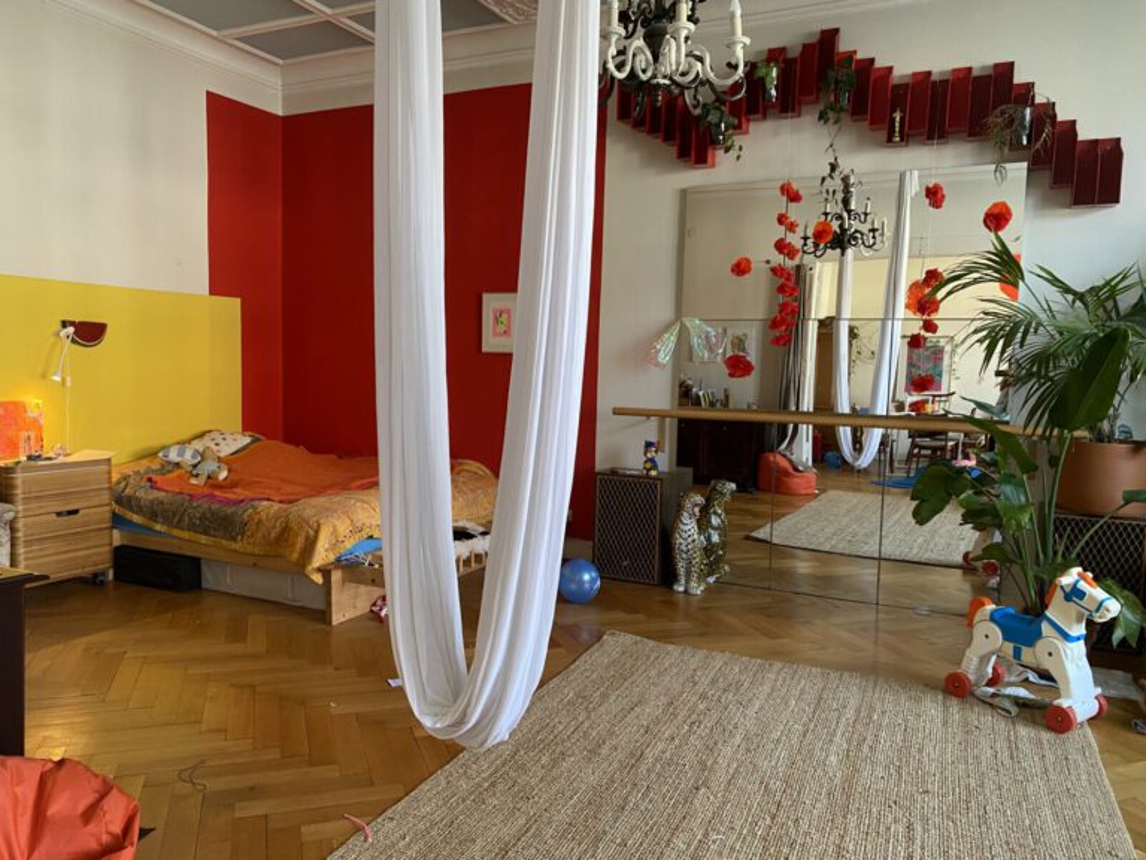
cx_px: 573
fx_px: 861
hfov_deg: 67.3
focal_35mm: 26
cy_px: 430
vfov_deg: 53.1
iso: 160
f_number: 1.8
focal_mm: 4.25
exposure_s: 1/60
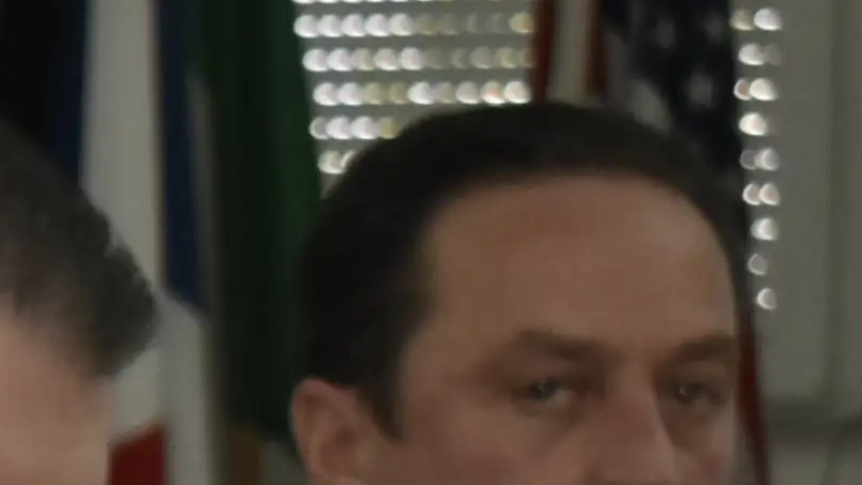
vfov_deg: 2.7
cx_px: -2263
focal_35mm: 445
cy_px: 1224
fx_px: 10172
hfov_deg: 4.5
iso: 800
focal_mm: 38
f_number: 4.8
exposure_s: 1/125
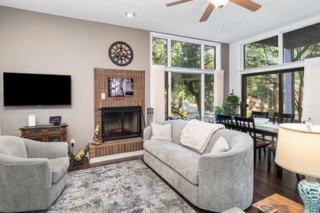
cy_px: 95
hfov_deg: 86.9
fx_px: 169
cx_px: 167
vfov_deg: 64.3
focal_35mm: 19
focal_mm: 16
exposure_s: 1/125
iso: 400
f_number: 8
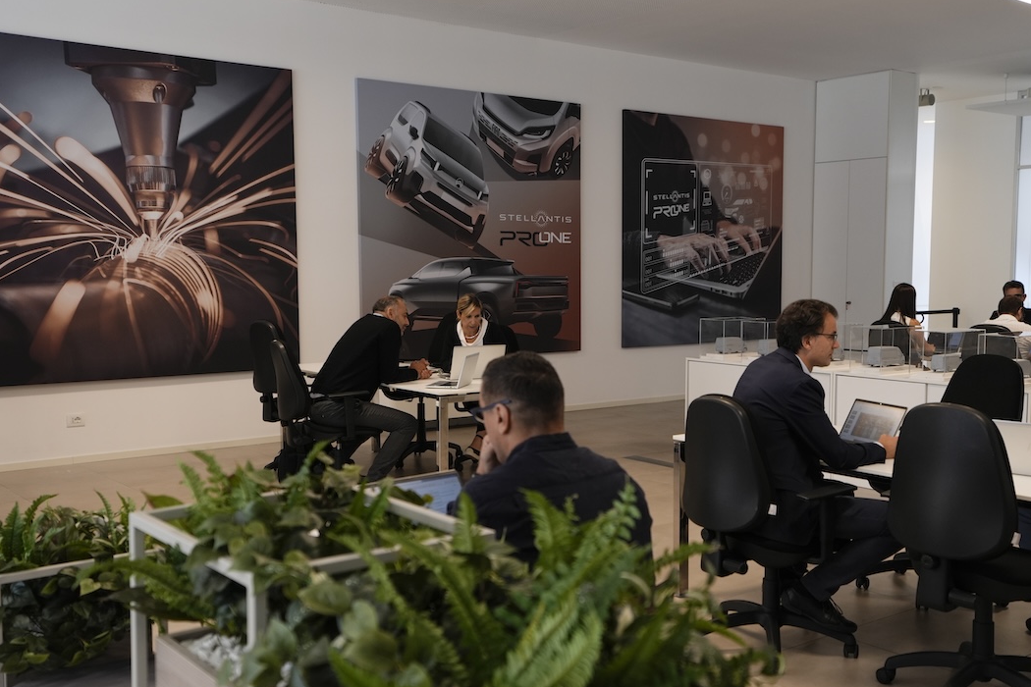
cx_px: 587
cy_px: 372
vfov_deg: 33.4
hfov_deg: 48.3
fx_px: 1145
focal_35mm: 40
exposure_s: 1/125
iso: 800
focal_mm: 35
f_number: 3.5
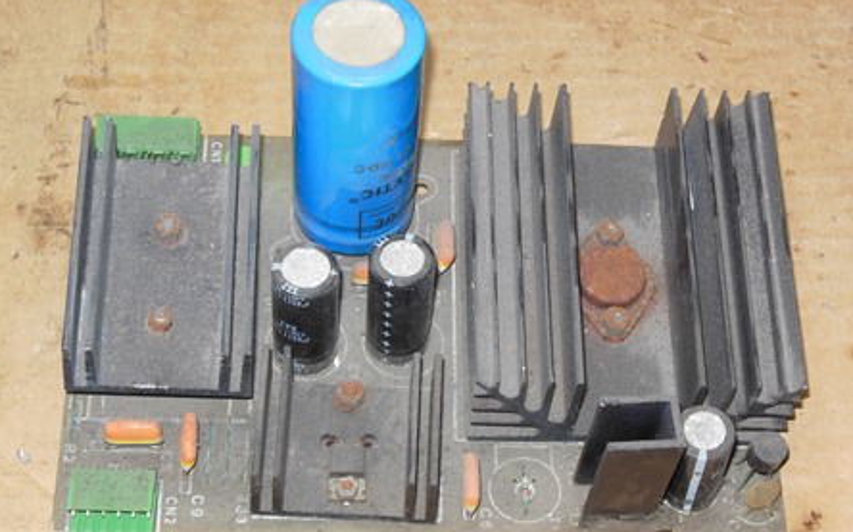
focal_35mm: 61
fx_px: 1417
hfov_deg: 33.5
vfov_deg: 21.3
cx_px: 425
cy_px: 275
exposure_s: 1/60
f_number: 4.1
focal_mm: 10.2
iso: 200
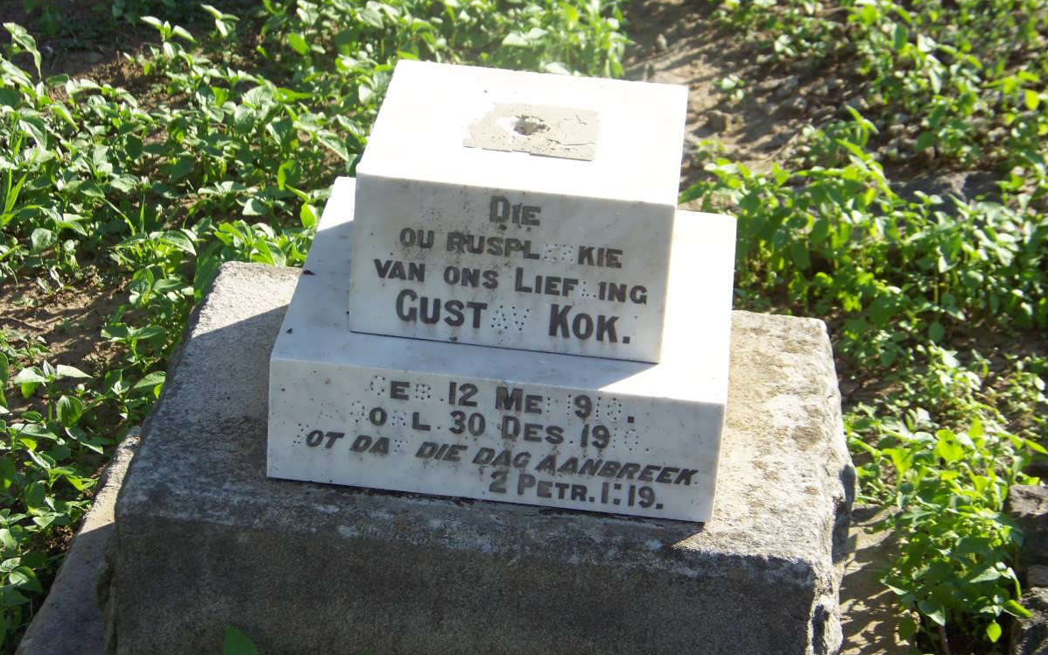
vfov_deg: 12.8
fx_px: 2913
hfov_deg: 20.4
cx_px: 524
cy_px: 344
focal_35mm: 102
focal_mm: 16.2
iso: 64
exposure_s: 1/400
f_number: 3.2
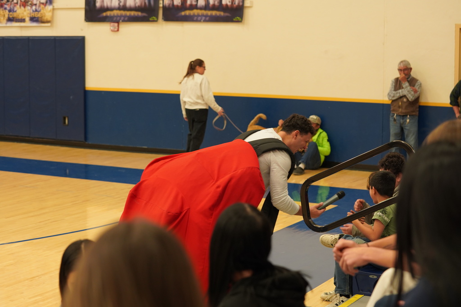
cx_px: 230
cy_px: 154
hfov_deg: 28.8
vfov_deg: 19.5
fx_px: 896
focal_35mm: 70
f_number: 4
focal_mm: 70
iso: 1600
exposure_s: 1/160
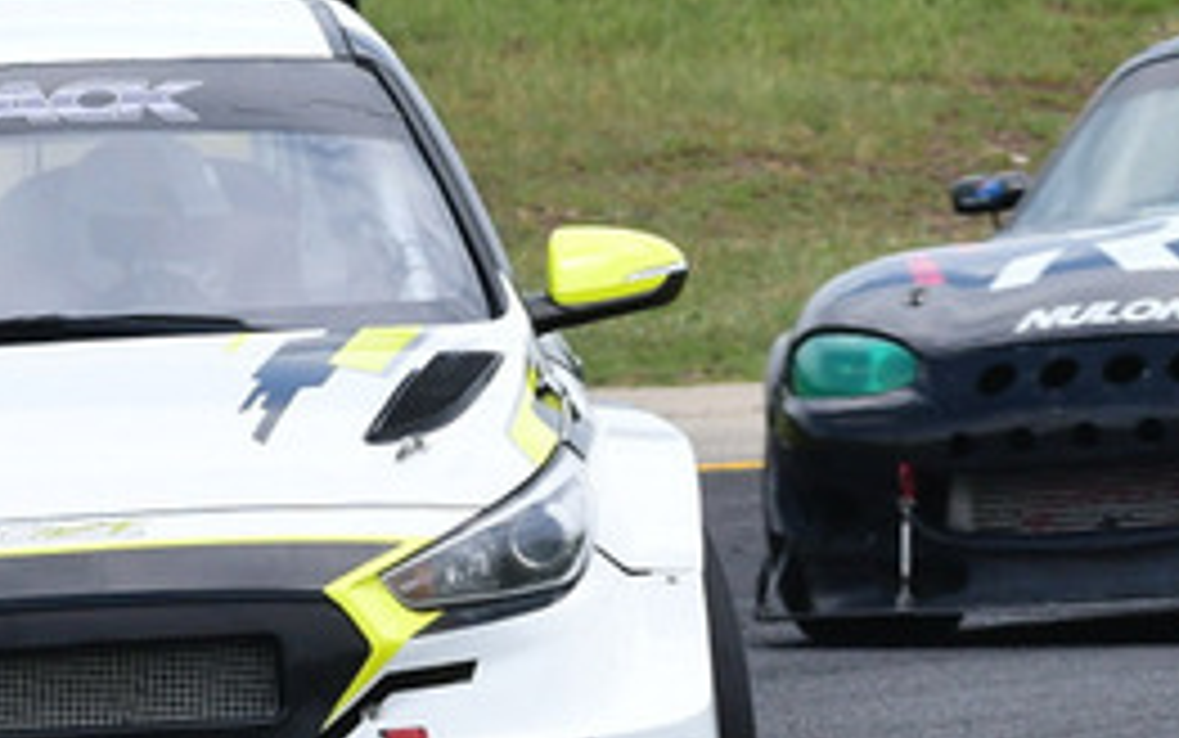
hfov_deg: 1.7
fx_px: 39024
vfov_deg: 1.1
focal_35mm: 1214
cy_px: 216
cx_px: 346
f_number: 11
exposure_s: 1/640
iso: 640
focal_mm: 260
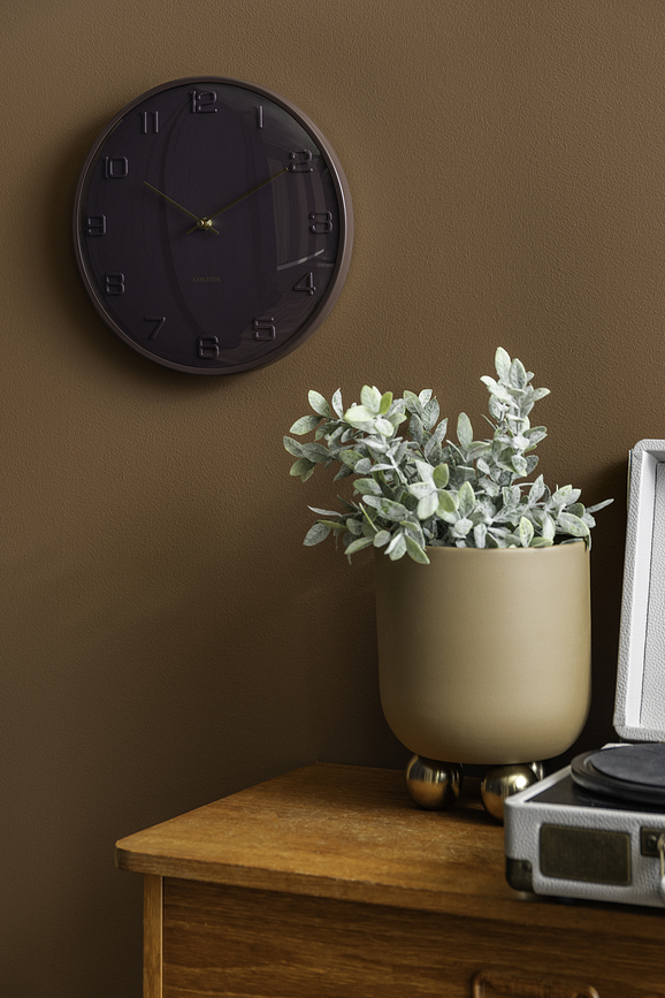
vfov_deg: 24.8
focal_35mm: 82
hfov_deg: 16.7
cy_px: 499
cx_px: 332
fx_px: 2272
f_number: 6.3
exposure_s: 1/80
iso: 320
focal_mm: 82
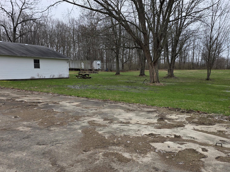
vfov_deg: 43.9
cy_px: 104
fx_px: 213
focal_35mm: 32
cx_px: 139
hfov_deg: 56.3
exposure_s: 1/2456
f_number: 1.7
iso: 80
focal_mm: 6.3
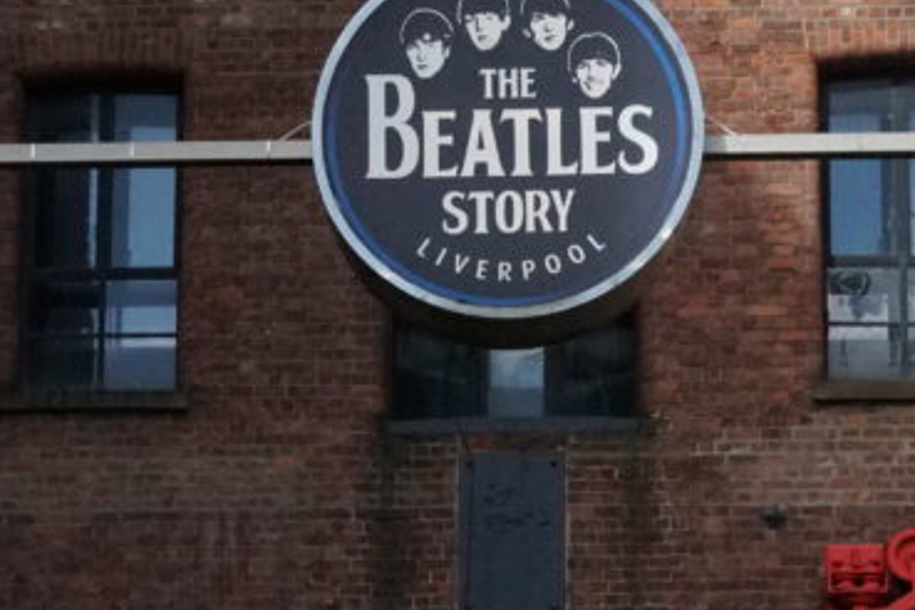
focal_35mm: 87
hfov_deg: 23.3
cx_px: 451
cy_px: 755
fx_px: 2221
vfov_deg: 15.0
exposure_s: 1/4000
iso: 6400
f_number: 13
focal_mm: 21
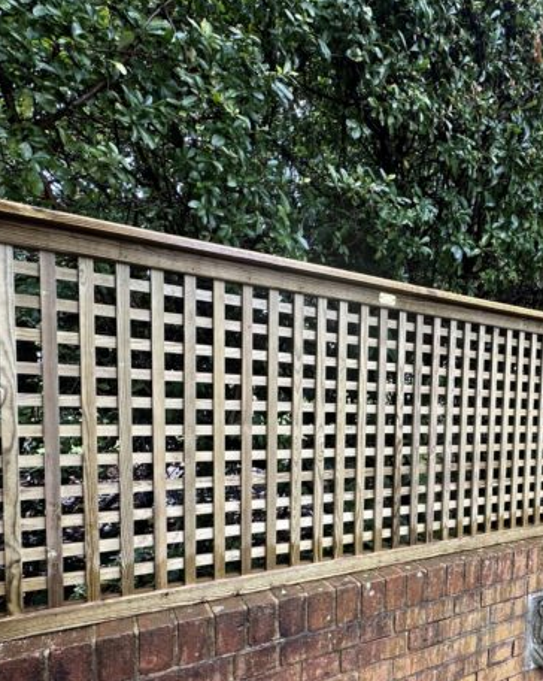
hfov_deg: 54.5
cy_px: 439
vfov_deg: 68.8
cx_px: 439
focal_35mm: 24
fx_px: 483
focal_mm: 2.22
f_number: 2.2
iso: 40
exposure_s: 1/99
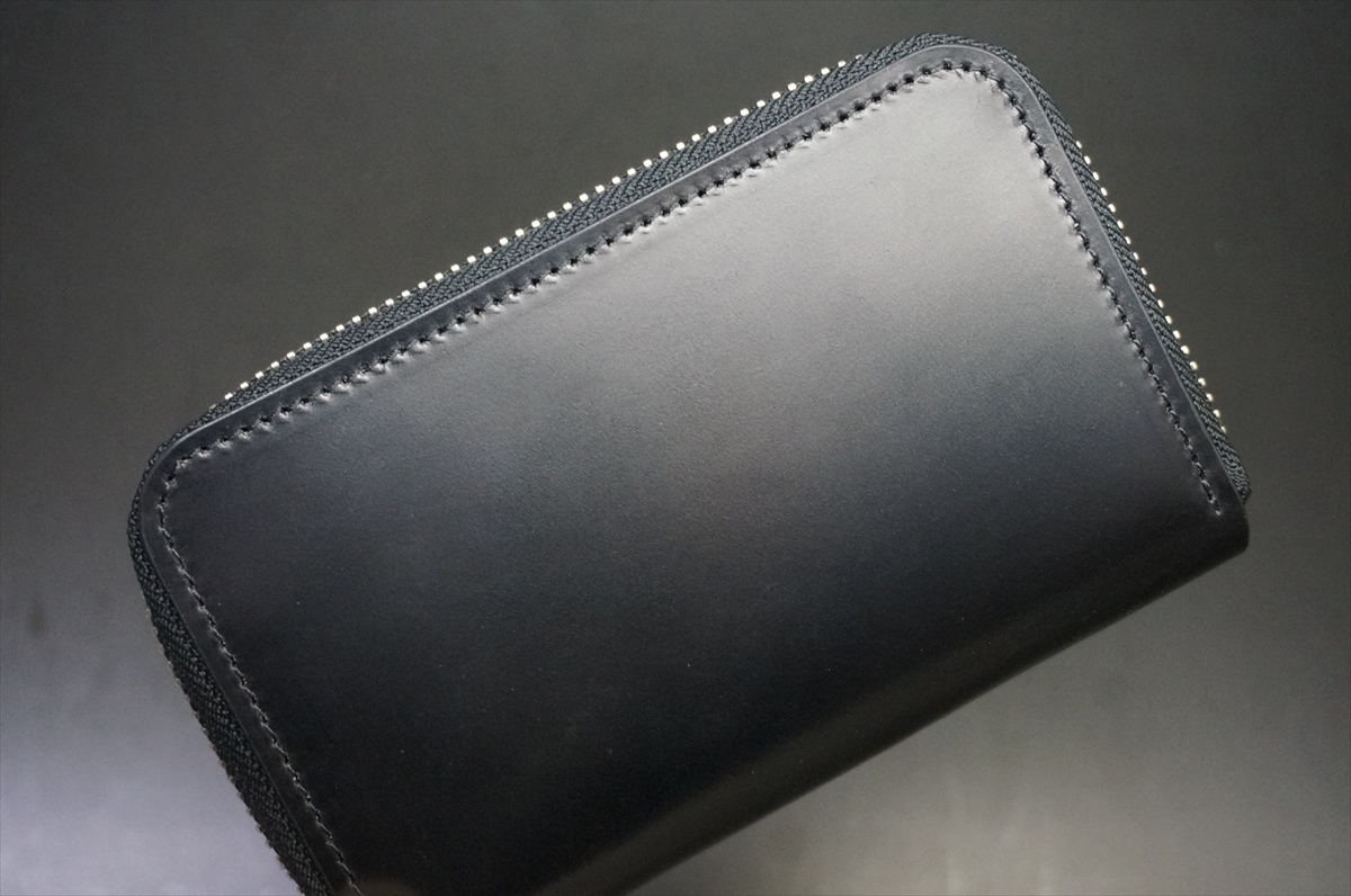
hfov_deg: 36.9
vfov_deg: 25.0
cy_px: 448
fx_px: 2023
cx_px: 676
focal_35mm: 54
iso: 3200
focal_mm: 36
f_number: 5.6
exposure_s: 1/80
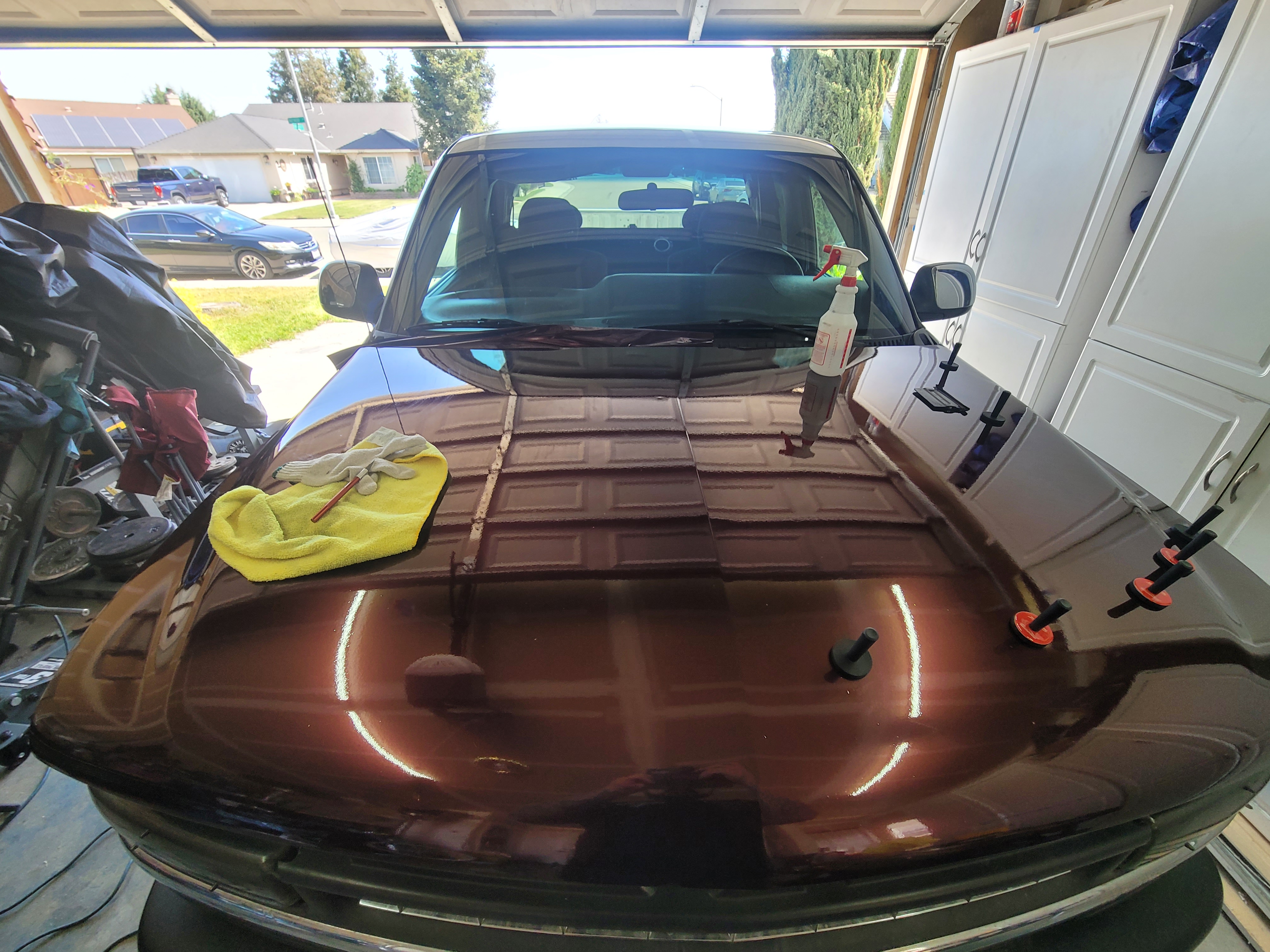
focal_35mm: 13
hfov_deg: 106.2
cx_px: 635
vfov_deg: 89.9
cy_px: 476
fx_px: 477
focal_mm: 2.2
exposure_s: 1/120
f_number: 2.2
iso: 100
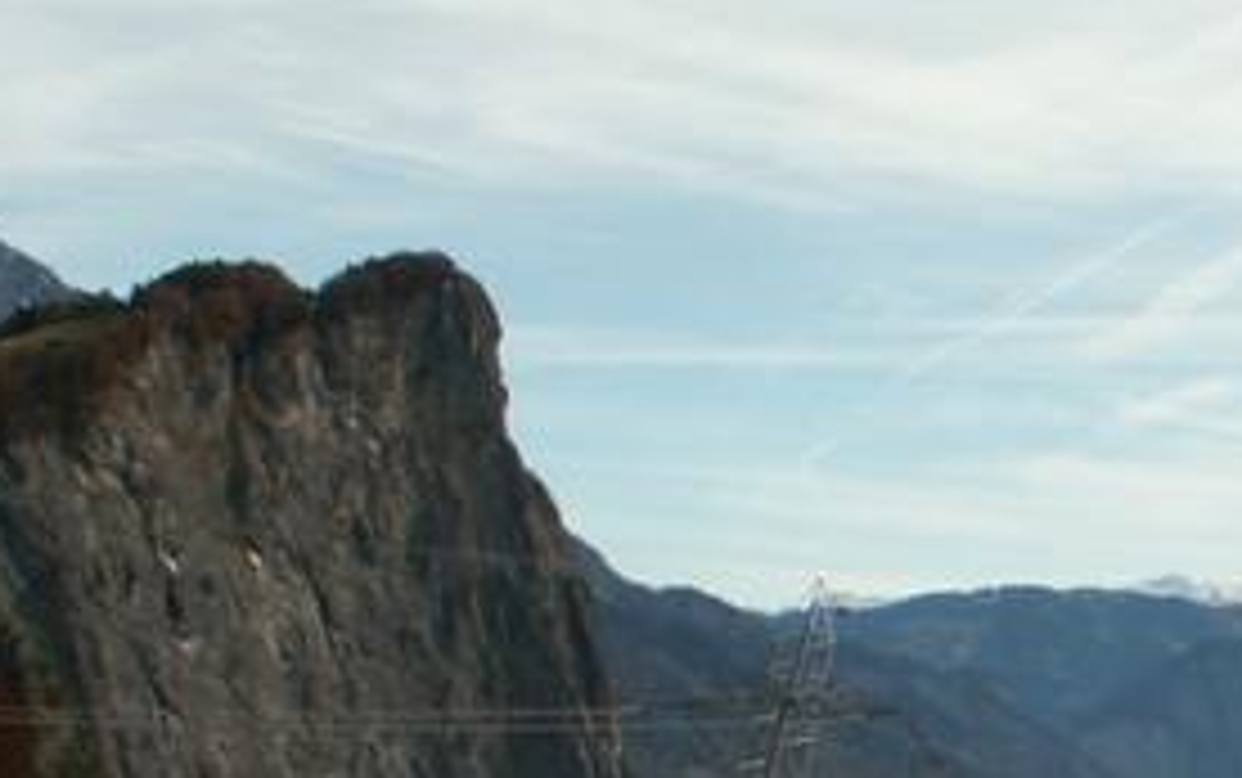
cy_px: 787
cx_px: 1341
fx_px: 2913
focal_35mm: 86
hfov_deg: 22.8
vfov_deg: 14.9
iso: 50
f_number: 8
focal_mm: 5.86
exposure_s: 1/160
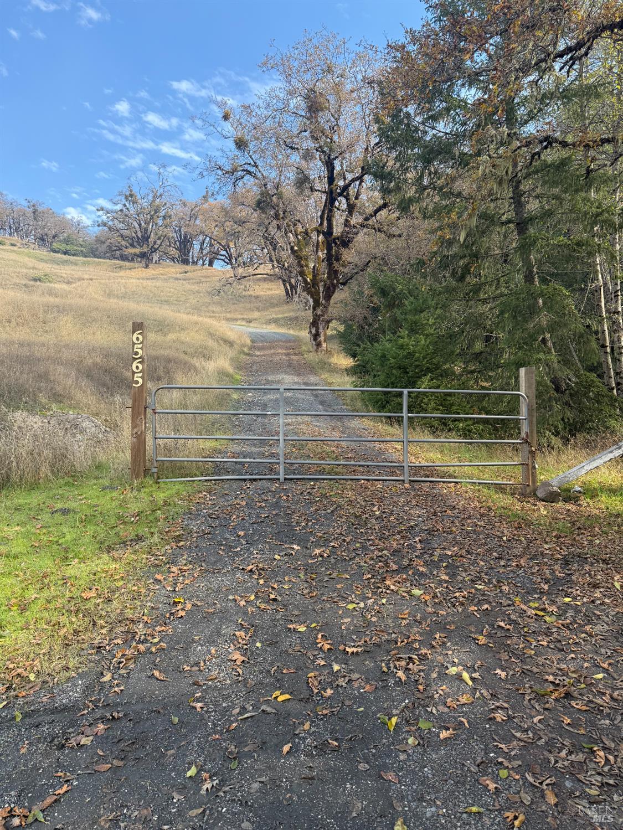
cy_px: 415
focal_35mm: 24
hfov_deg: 56.8
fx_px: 576
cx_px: 312
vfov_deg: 71.6
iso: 100
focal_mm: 6.76
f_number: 1.78
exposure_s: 1/1174
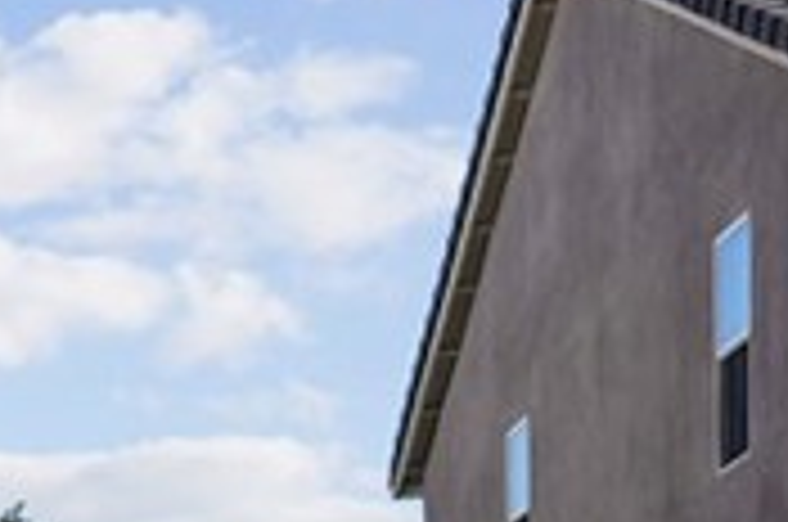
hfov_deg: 11.0
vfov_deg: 10.0
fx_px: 2883
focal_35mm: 132
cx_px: -1486
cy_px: 821
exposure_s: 1/125
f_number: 11
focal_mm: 22.5
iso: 100
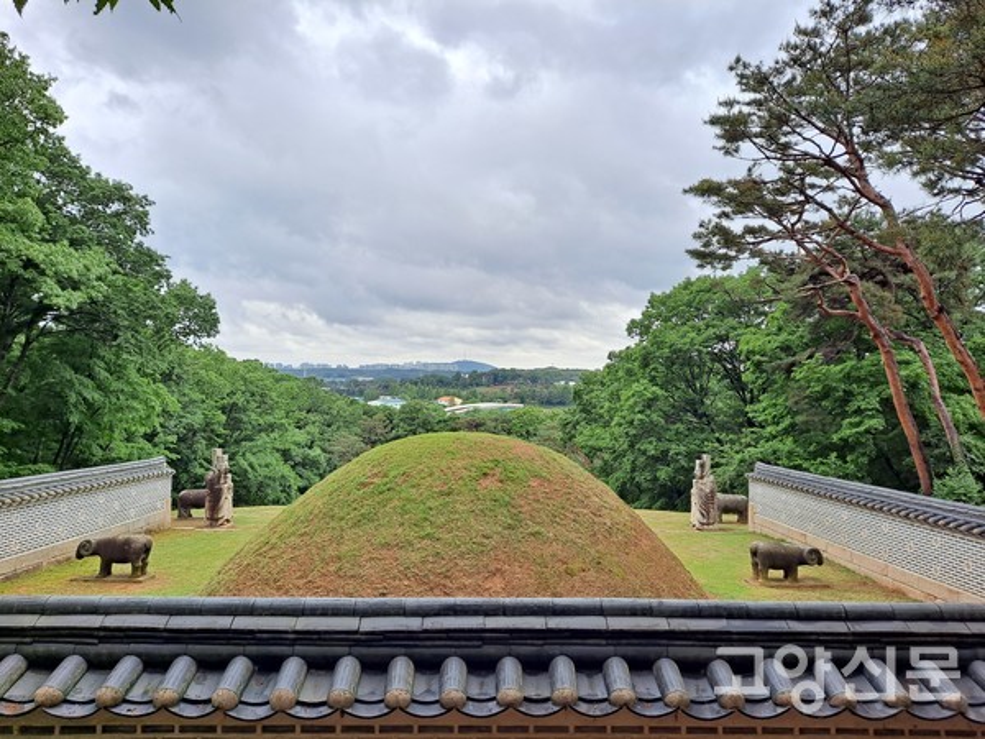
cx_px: 492
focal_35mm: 25
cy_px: 370
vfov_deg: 54.9
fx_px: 711
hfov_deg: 69.4
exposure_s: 1/395
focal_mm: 4.6
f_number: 2
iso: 32
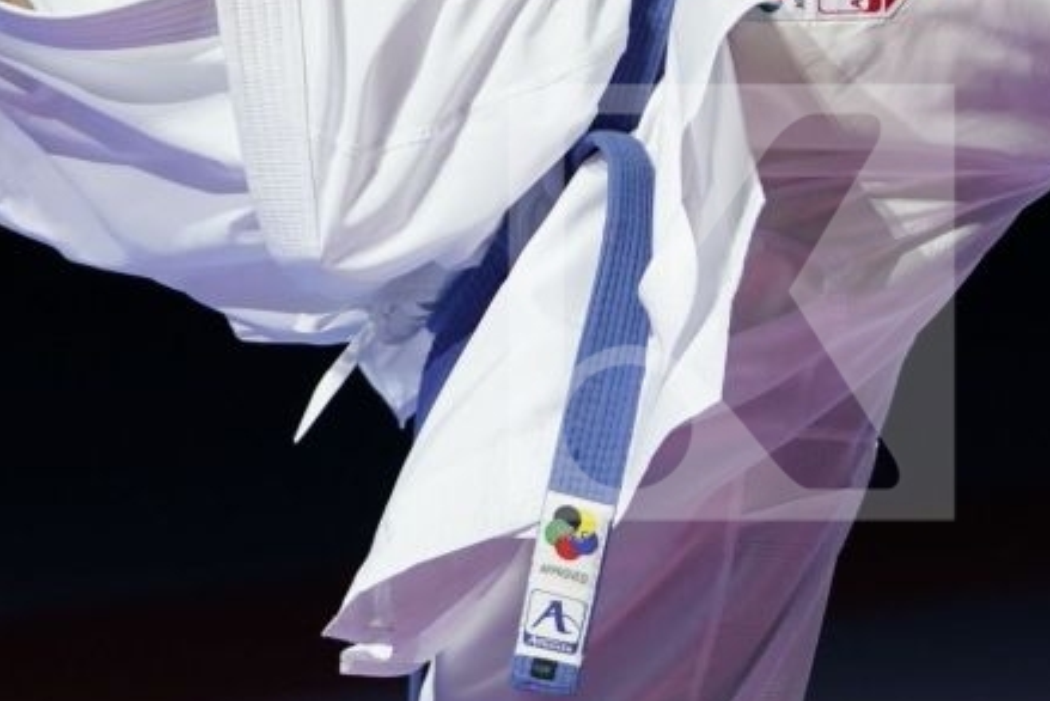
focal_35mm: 508
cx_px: 732
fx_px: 14821
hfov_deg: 4.1
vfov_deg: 2.7
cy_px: -548
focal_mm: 124
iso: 1250
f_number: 2.8
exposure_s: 1/1000
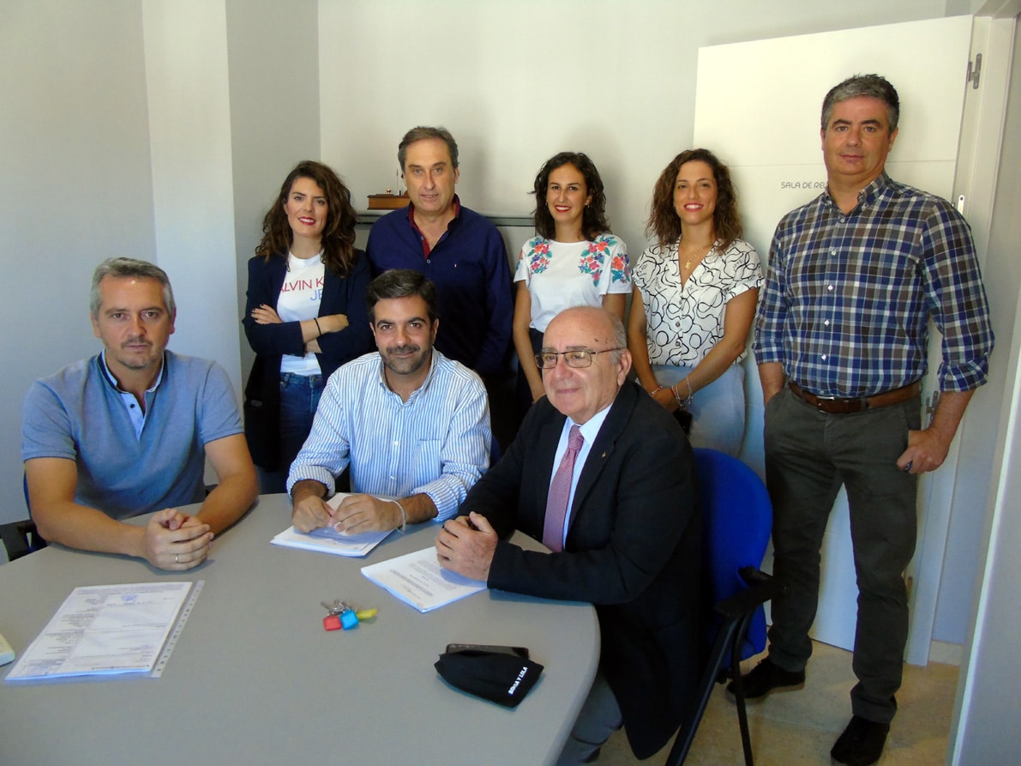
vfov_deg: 54.9
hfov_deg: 69.4
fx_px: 737
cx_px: 510
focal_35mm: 25
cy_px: 383
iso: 400
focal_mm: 4.4
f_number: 3.4
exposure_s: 1/30
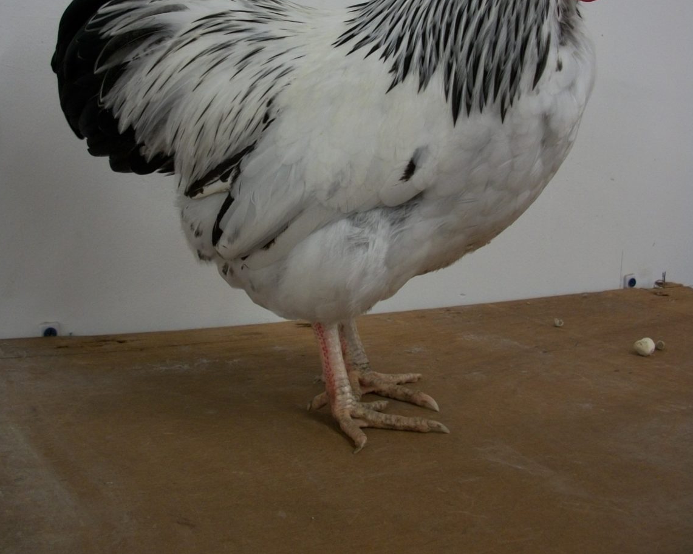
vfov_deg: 31.9
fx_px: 944
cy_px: 113
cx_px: 346
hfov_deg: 40.3
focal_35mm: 46
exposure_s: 1/50
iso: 160
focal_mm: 6.3
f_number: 3.1
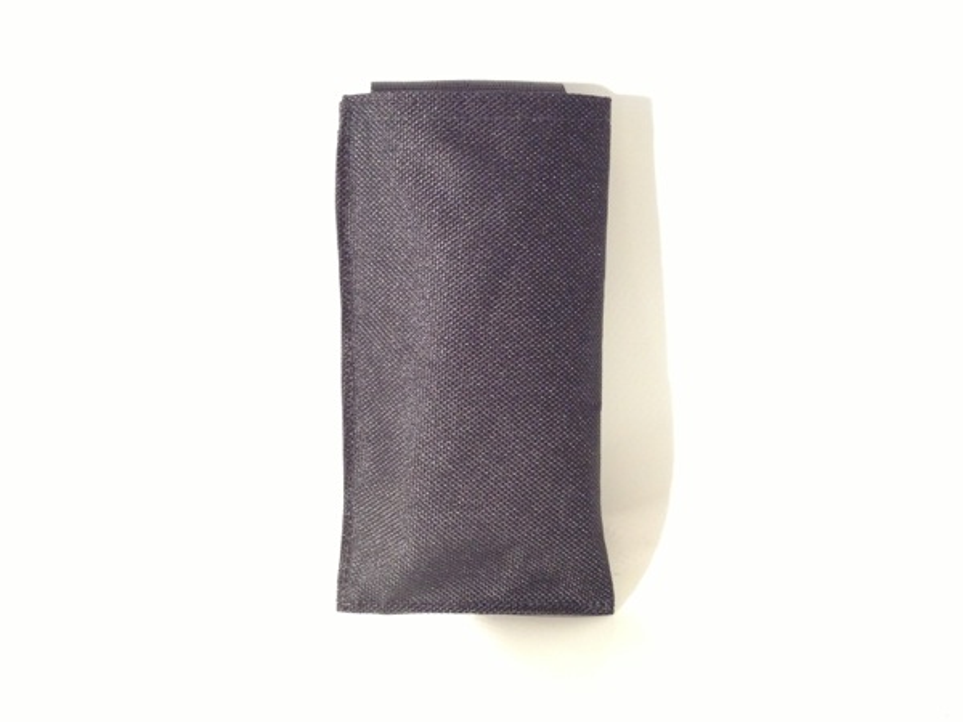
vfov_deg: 42.9
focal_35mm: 33
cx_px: 482
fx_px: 918
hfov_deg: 55.4
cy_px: 361
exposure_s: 1/20
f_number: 2.4
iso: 320
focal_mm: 4.13
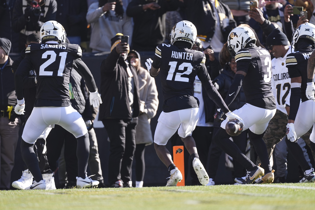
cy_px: 105
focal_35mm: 600
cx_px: 158
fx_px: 5250
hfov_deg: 3.4
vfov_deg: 2.3
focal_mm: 600
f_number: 4
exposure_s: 1/1250
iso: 400
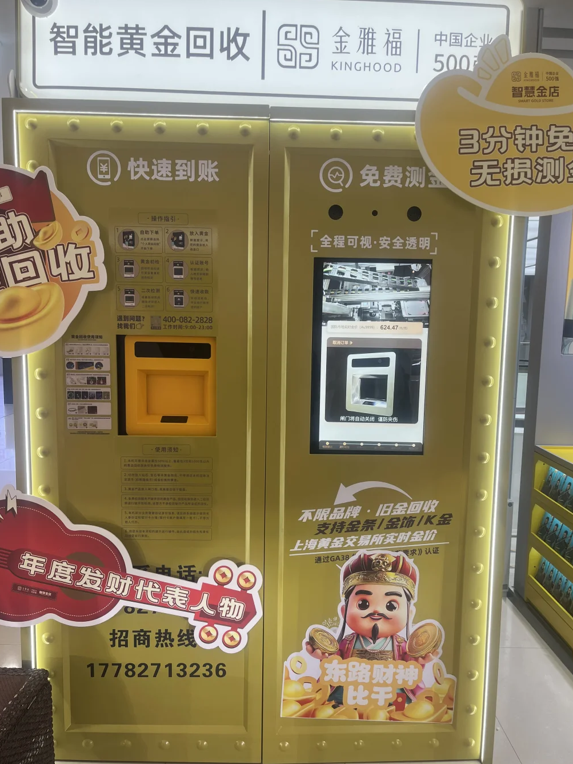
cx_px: 298
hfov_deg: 49.7
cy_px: 393
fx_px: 618
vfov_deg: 63.4
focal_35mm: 28
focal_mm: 5.1
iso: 64
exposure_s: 1/146
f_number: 1.6
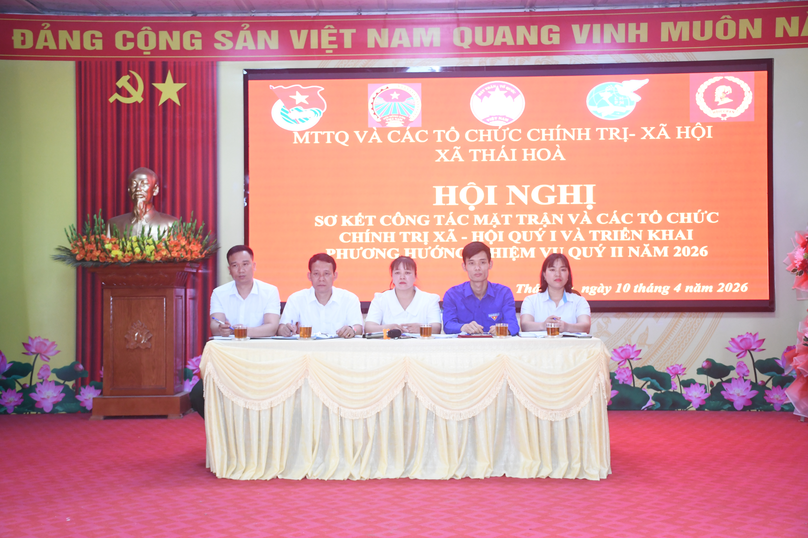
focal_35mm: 40
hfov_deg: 48.5
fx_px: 898
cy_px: 269
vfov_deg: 33.4
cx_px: 404
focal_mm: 27
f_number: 4
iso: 1600
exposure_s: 1/100
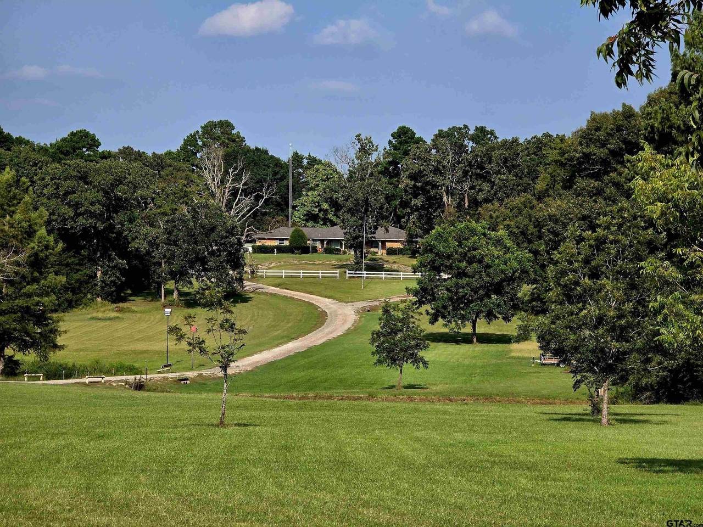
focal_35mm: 115
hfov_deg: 17.1
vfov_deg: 12.9
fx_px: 2335
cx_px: 352
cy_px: 264
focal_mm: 18.6
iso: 64
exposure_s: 1/2000
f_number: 3.4
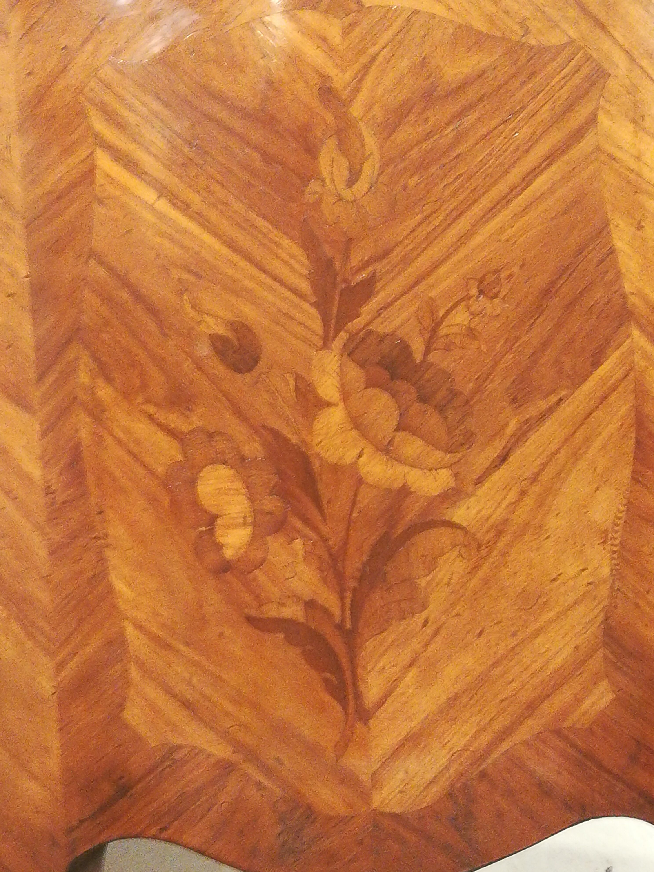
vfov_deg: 32.2
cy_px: 436
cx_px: 327
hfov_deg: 24.4
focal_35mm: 60
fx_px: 1511
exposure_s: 1/14.3
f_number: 2.2
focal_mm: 3.83
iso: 1000
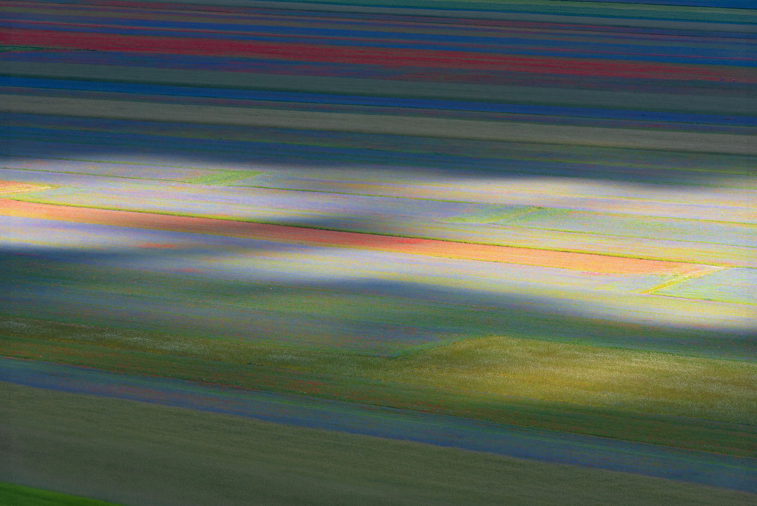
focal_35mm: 200
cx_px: 378
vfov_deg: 6.9
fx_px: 4207
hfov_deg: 10.3
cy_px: 253
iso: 200
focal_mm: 200
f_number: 11
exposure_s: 1/250
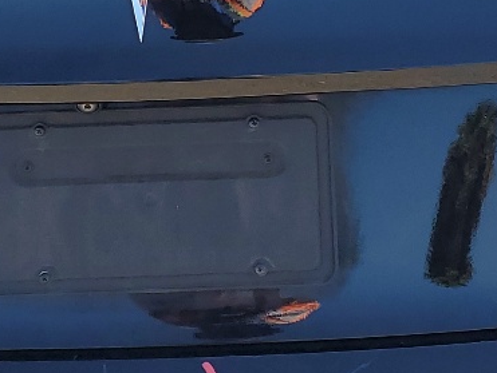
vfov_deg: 13.2
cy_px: 135
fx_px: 1610
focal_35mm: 112
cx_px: 196
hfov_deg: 17.5
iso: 50
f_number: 1.5
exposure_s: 1/1429
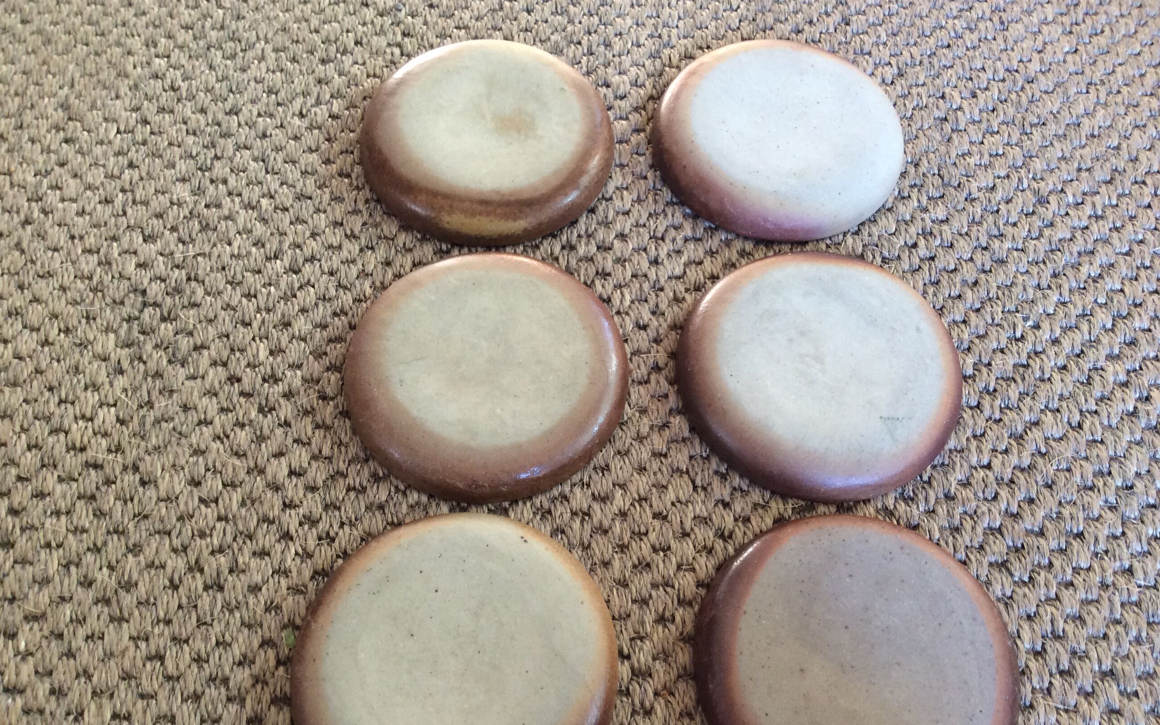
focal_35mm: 34
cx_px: 579
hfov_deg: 56.7
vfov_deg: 37.2
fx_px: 1075
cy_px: 430
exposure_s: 1/25
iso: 100
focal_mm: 3.3
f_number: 2.4
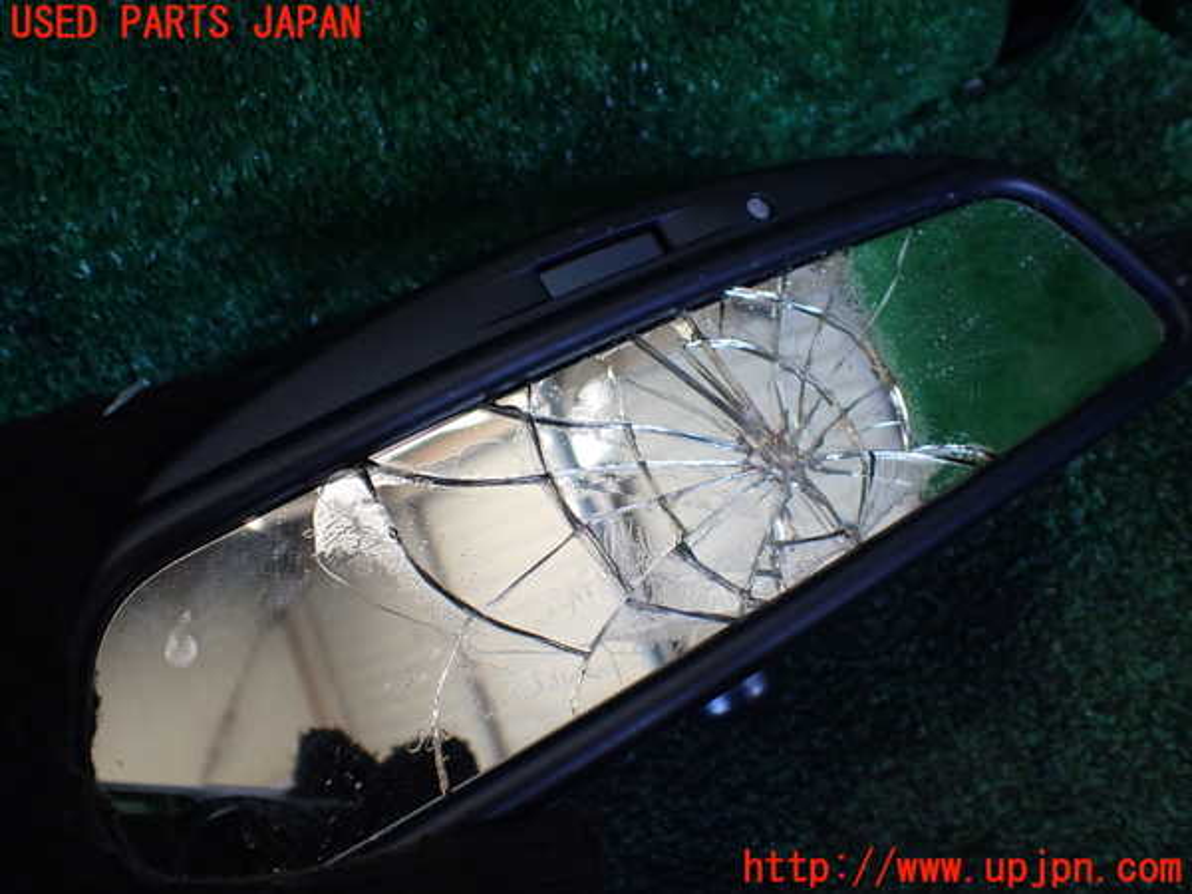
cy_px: 447
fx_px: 1033
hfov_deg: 60.0
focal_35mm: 30
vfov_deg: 46.8
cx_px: 596
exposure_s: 1/125
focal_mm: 5.4
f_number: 2.3
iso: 200
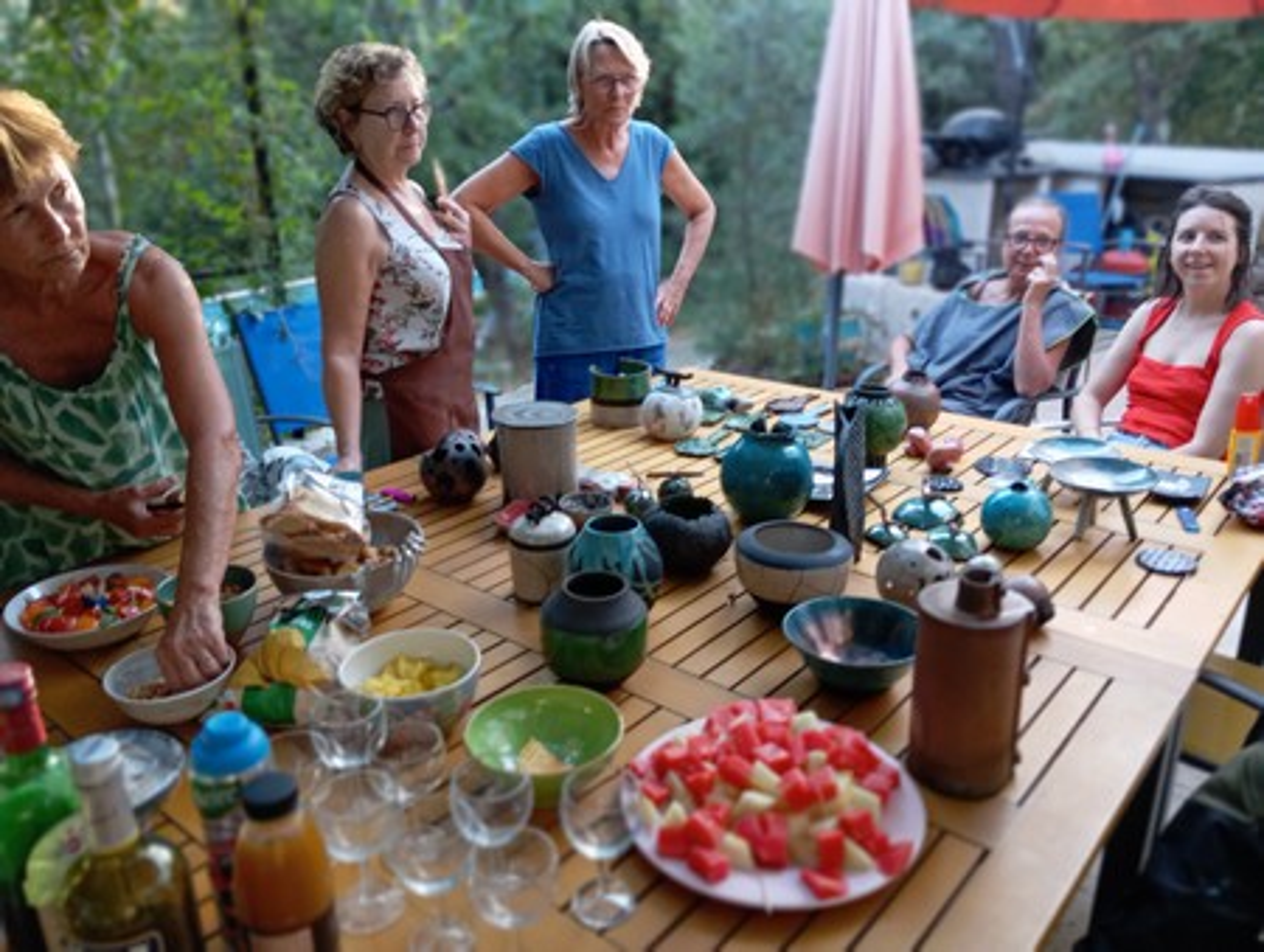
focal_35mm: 28
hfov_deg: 63.4
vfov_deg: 49.9
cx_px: 632
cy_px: 476
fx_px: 1024
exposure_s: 1/50
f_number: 1.8
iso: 172
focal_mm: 4.22
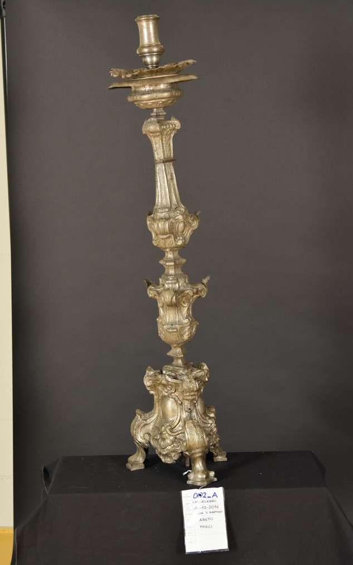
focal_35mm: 74
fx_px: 1140
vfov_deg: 27.9
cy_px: 281
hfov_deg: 17.6
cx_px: 172
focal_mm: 48
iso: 1400
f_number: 4
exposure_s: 1/60
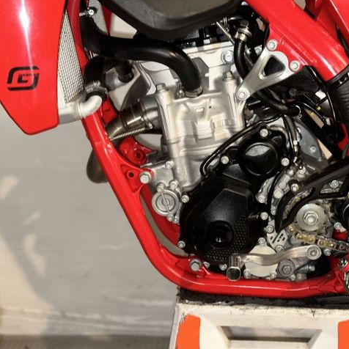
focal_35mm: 57
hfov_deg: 29.8
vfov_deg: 30.0
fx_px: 650
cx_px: 234
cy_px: 174
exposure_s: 1/17
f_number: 1.78
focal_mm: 6.86
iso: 64
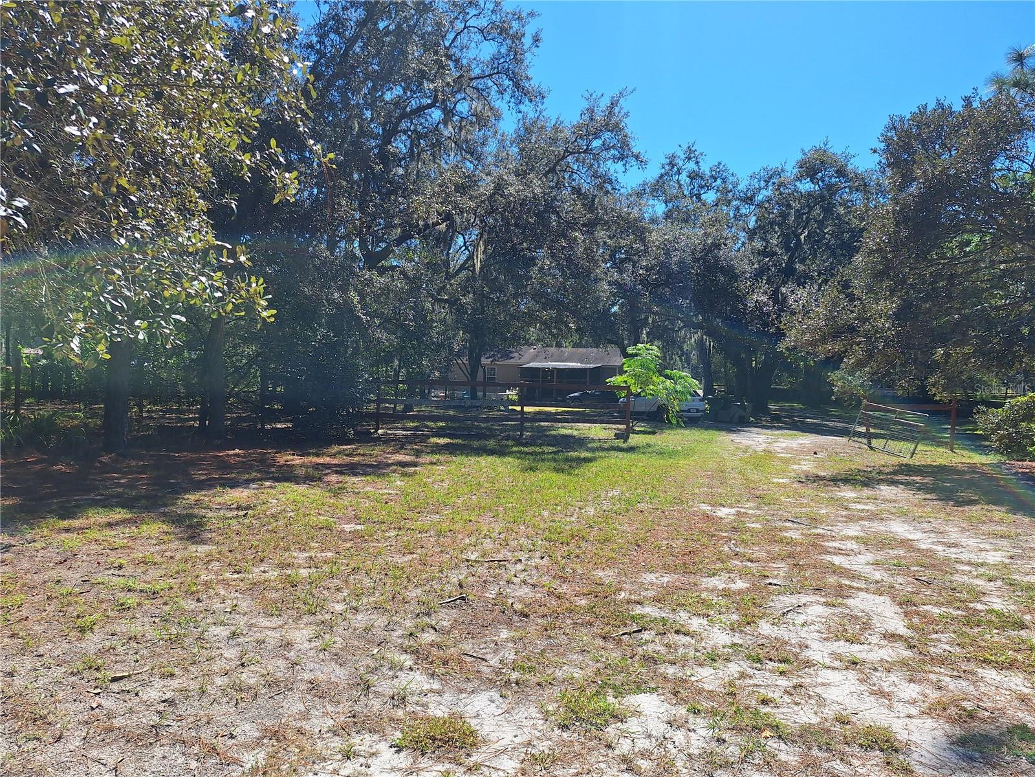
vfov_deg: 58.9
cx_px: 518
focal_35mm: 23
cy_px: 388
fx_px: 688
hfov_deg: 73.9
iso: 40
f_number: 1.8
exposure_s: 1/2899
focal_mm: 5.54
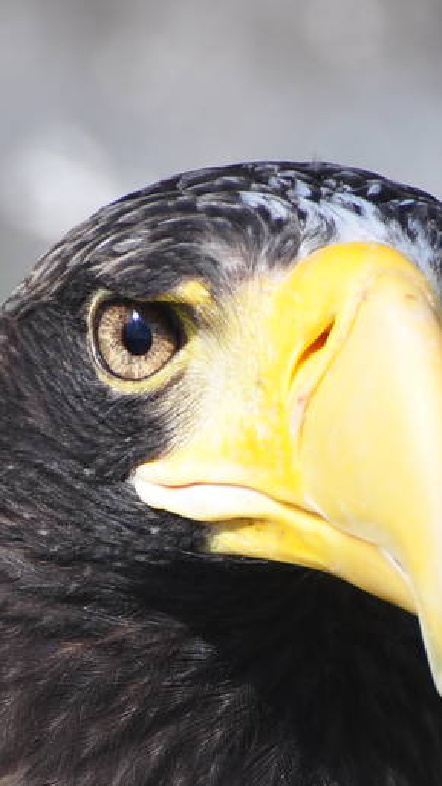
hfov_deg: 0.9
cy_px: 749
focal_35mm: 1368
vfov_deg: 1.6
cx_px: 292
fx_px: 28513
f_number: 5.6
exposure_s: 1/500
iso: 200
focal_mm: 280
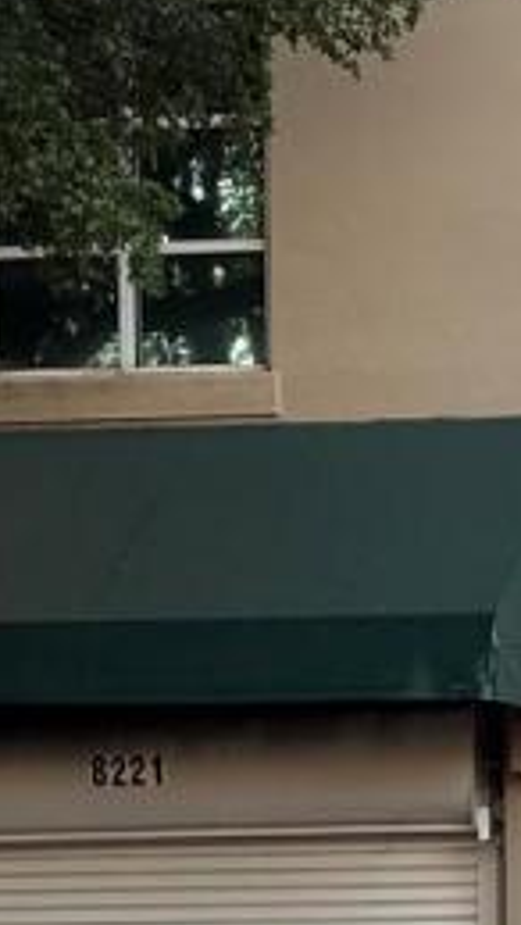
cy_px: 1061
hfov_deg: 5.5
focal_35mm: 210
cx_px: 1356
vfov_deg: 10.1
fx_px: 5149
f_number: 1.6
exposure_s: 1/121
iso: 40
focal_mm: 5.96
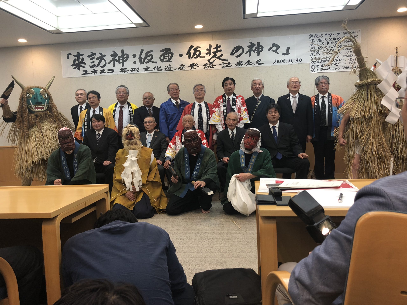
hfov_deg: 63.4
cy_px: 152
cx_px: 204
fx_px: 329
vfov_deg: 49.7
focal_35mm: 28
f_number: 1.8
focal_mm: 3.99
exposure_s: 1/25
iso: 32
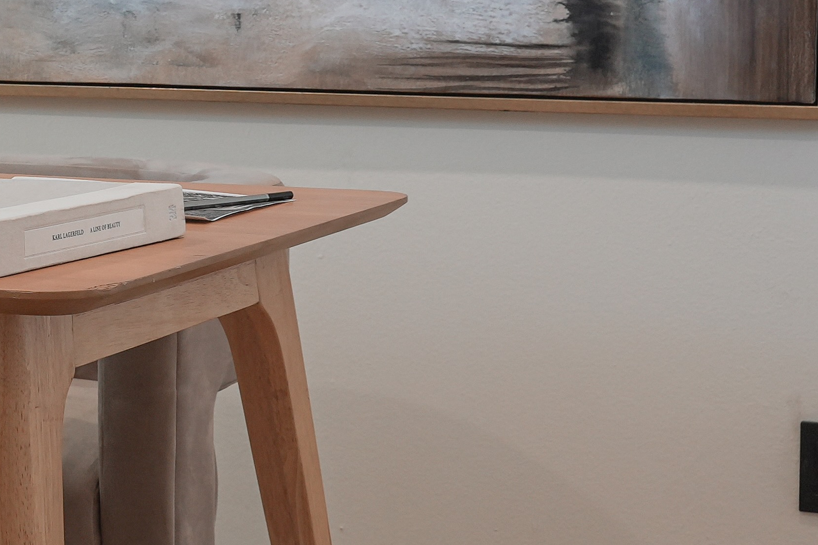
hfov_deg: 18.3
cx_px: -352
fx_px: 2295
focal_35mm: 101
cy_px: 122
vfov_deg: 13.5
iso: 100
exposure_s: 1/8
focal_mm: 24
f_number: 8
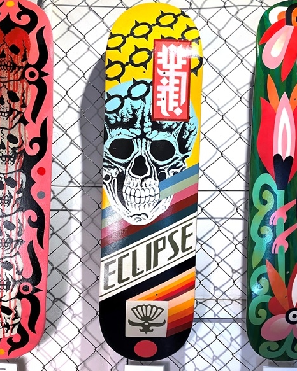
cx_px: 147
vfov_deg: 58.7
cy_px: 198
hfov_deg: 48.5
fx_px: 330
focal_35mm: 30
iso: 50
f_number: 1.8
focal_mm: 3.99
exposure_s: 1/50
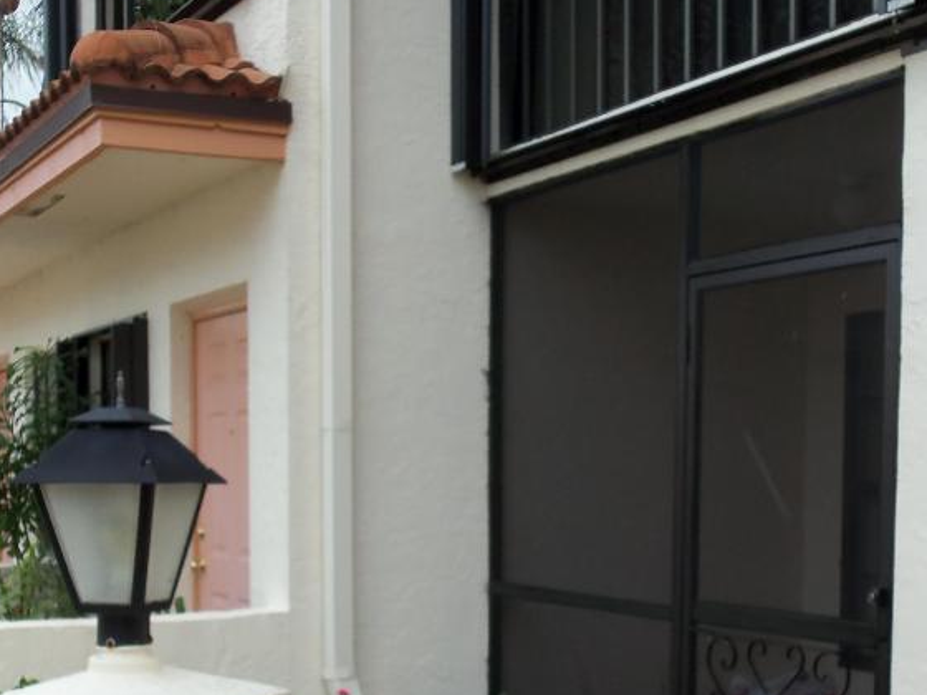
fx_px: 1419
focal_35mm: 53
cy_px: 582
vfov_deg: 26.9
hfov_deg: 36.2
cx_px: 464
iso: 80
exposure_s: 1/250
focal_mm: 5.2
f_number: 3.4
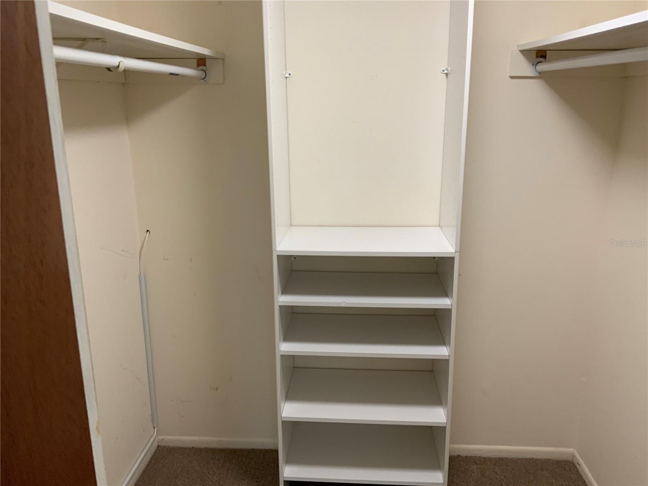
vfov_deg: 48.2
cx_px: 324
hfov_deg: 61.7
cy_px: 243
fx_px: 543
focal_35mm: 29
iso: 64
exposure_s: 1/60
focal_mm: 3
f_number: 1.8
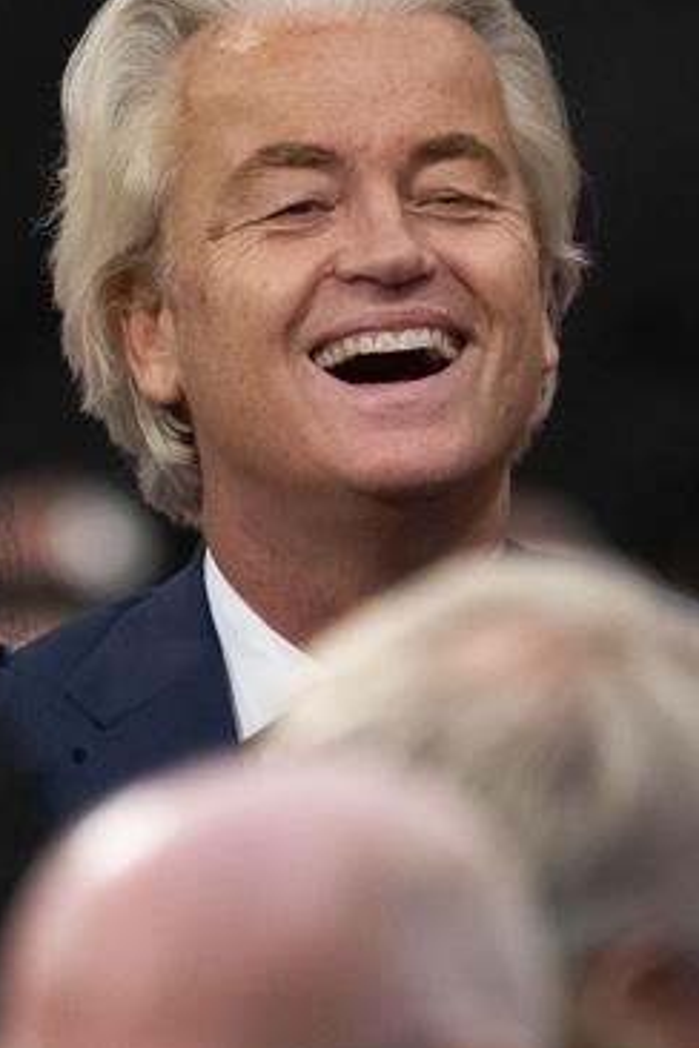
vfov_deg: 2.9
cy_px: 644
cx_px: 314
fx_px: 20677
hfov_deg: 1.9
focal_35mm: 710
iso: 4000
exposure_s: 1/400
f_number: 2.8
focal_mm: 400
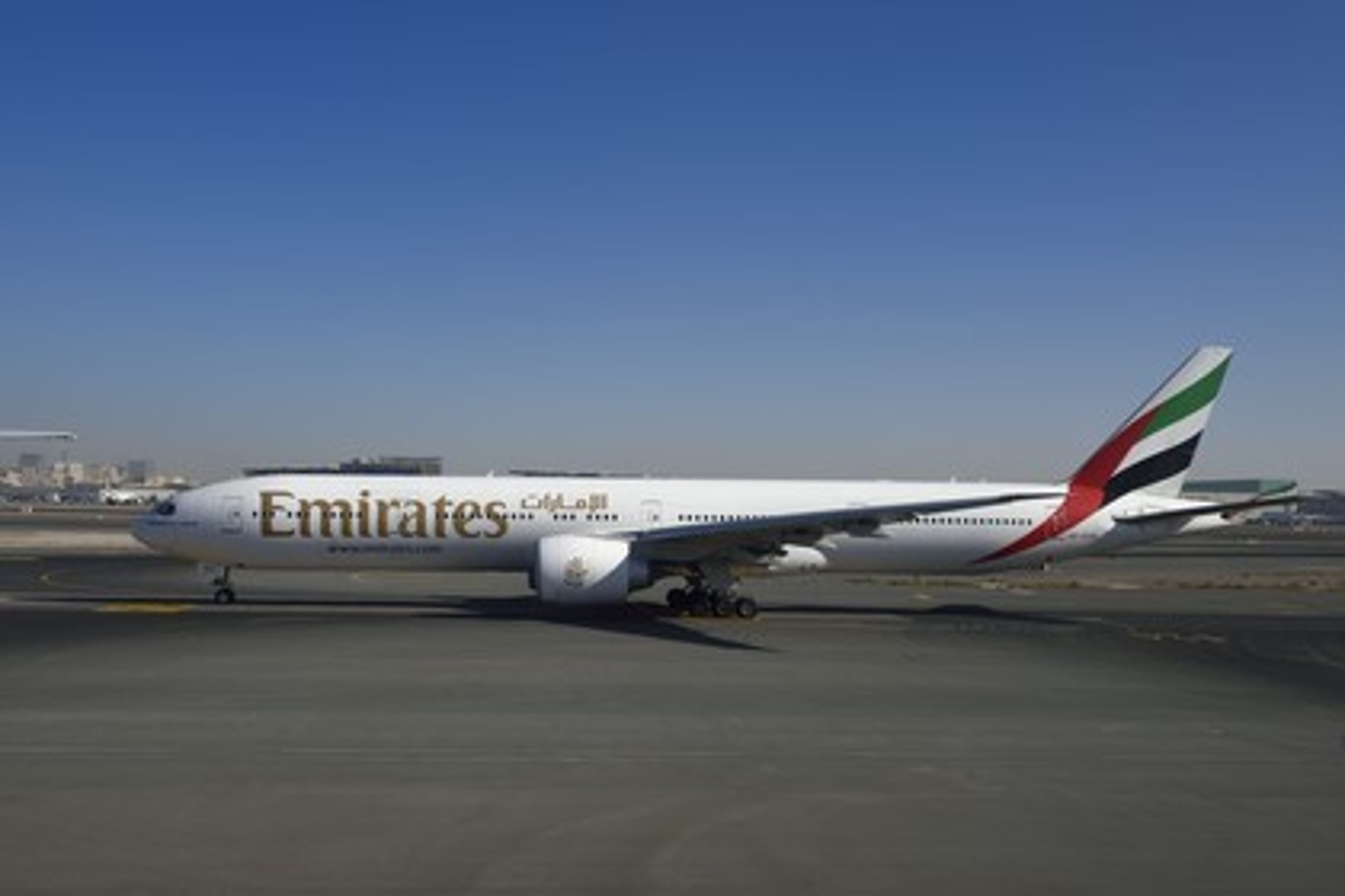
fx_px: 1345
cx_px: 672
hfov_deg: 53.1
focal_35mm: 36
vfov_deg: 36.9
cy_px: 448
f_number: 7.1
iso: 200
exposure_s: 1/1250
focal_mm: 36
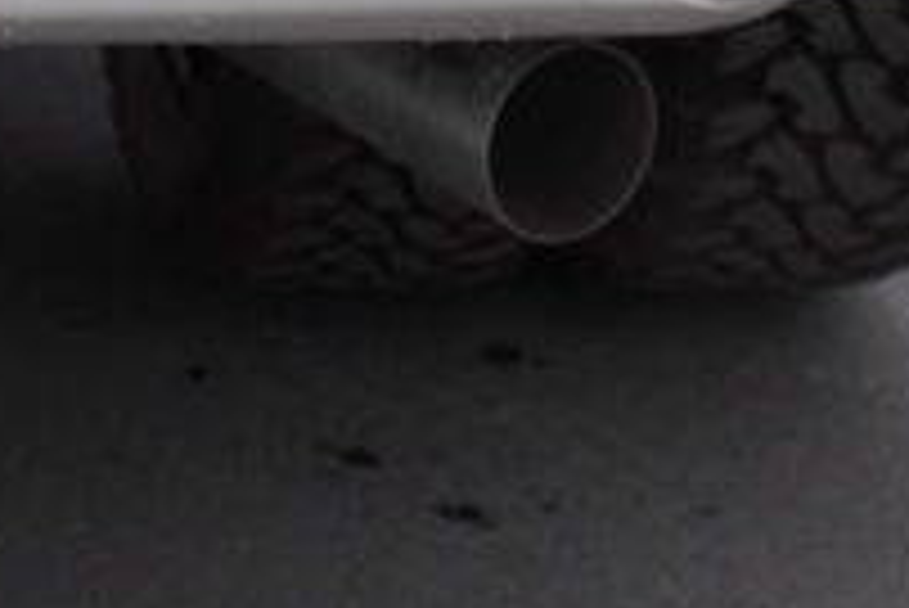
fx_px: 4410
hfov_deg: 11.1
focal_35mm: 175
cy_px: -752
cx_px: -644
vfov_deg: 7.5
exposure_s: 1/100
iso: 100
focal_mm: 23
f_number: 5.6
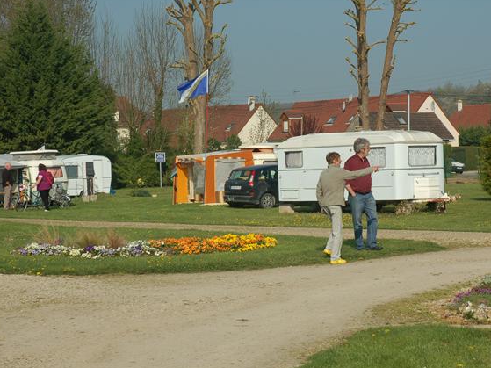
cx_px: 295
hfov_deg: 21.1
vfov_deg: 15.9
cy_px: 205
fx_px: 1319
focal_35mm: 93
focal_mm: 50
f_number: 10
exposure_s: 1/400
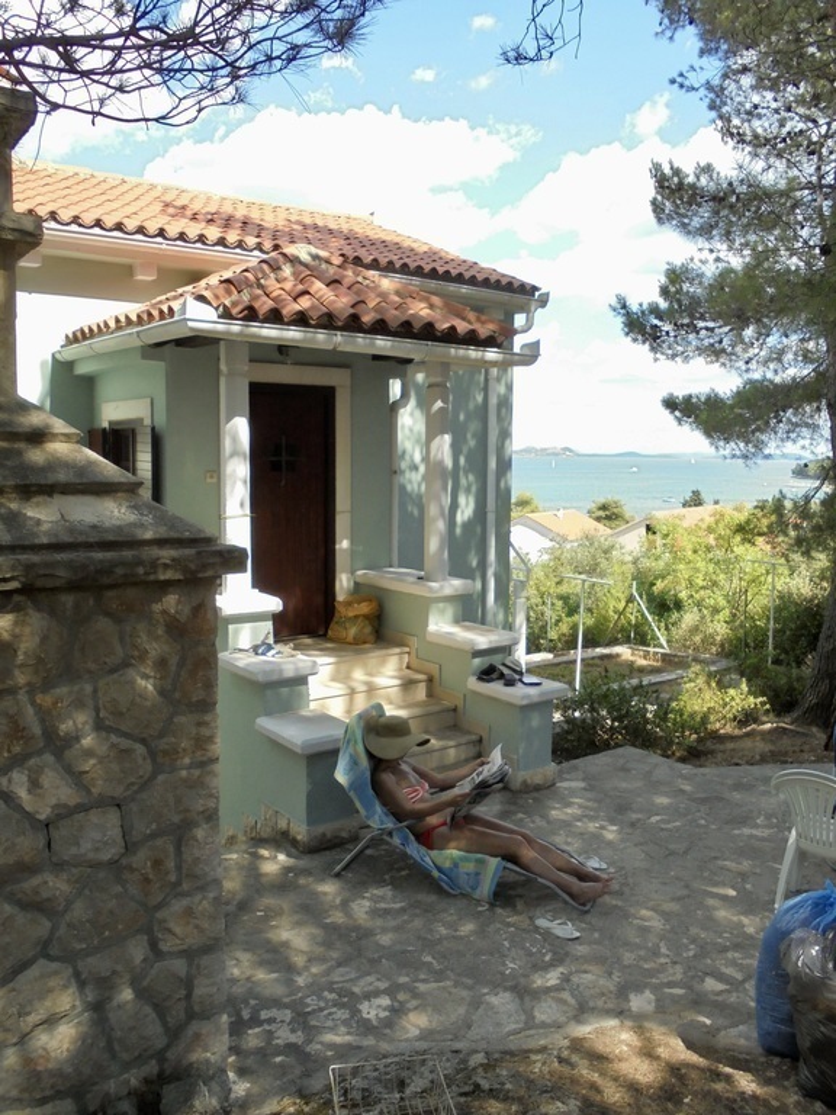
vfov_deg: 61.7
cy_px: 558
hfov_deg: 48.2
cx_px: 418
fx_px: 934
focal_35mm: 29
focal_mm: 5.3
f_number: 3.7
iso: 100
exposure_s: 1/400
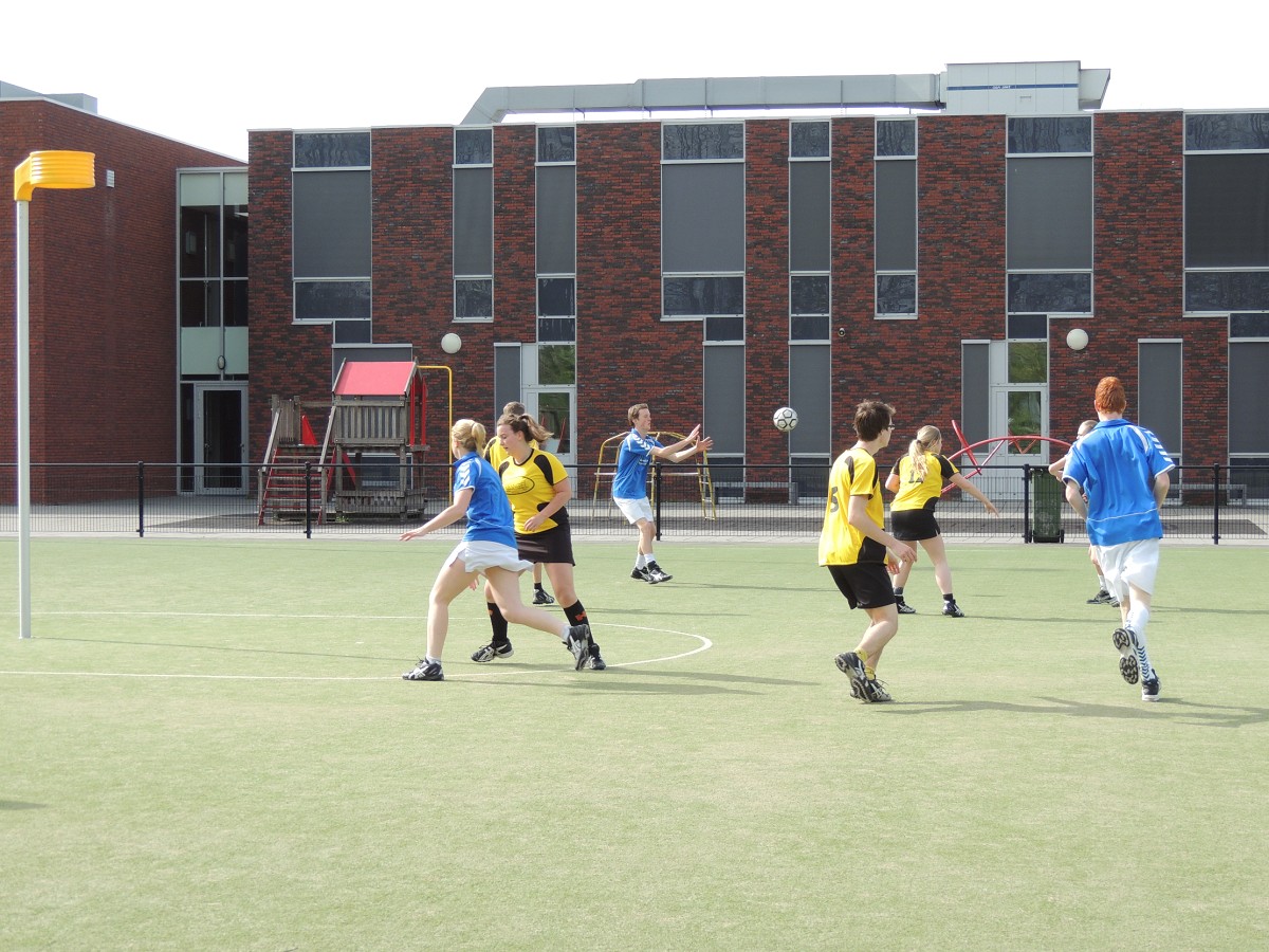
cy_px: 476
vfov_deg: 21.0
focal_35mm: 70
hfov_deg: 27.8
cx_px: 634
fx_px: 2566
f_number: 3.9
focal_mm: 12.4
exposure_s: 1/400
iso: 125
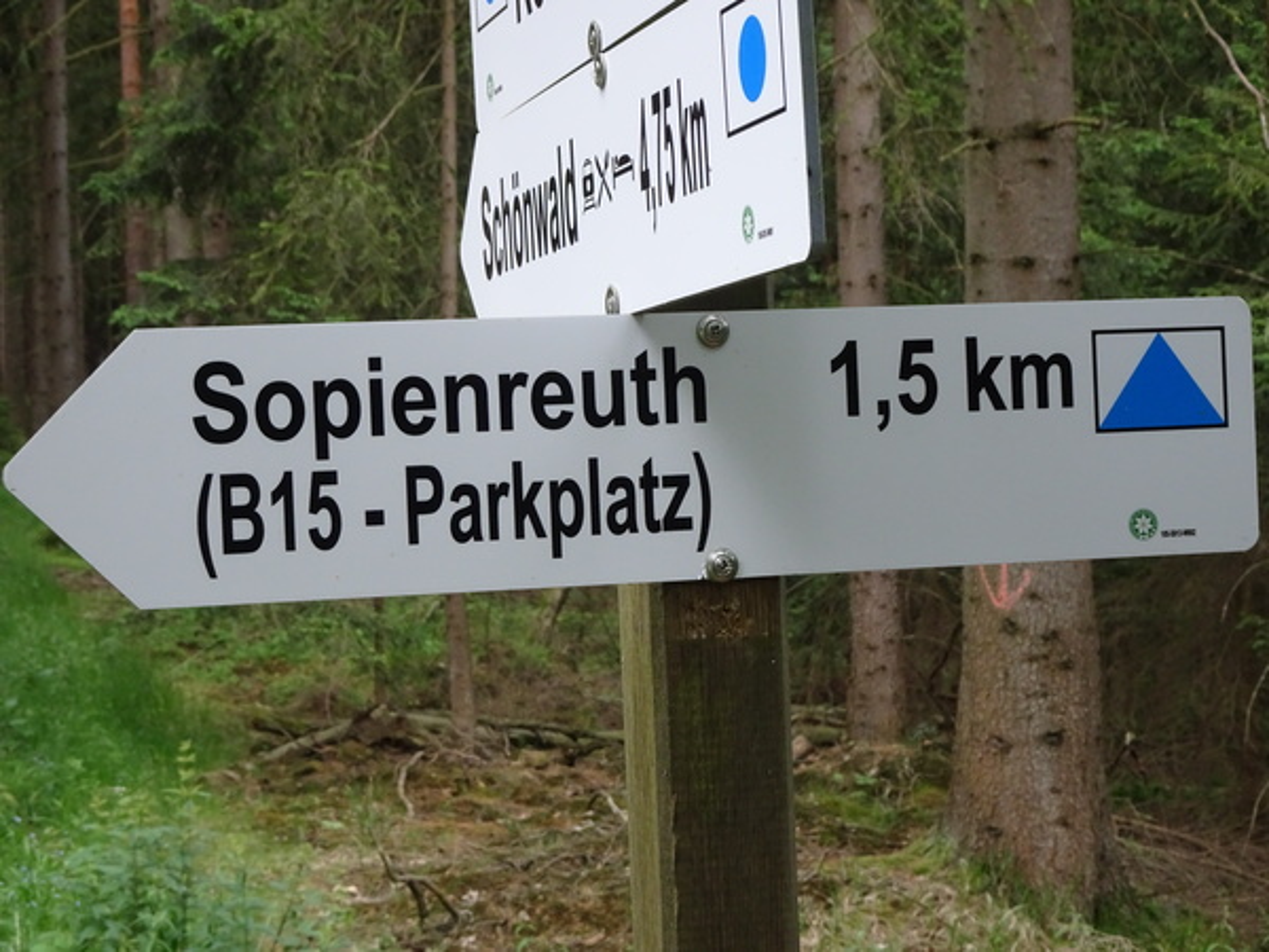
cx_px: 634
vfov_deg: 18.9
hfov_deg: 25.0
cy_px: 476
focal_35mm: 78
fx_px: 2859
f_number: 5
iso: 320
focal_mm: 13.26
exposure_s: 1/80
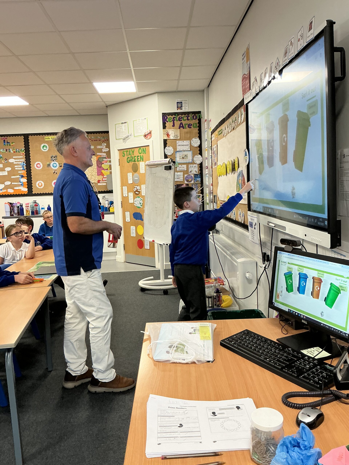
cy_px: 232
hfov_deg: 48.2
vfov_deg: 61.7
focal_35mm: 29
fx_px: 390
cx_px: 174
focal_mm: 3
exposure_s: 1/60
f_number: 1.8
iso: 100
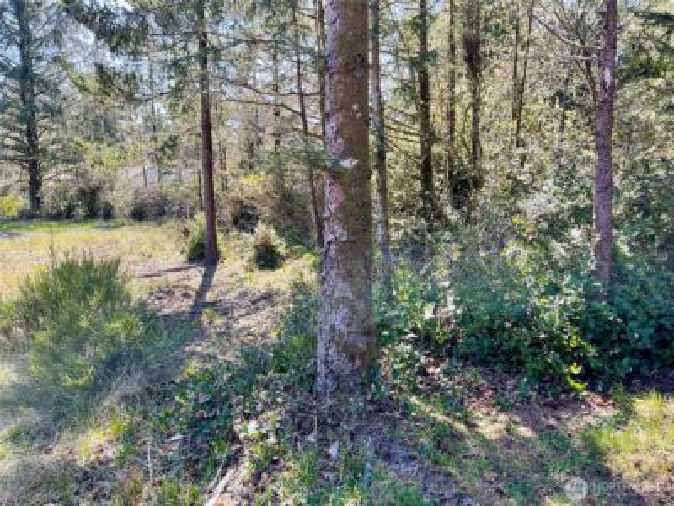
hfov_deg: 69.4
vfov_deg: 54.9
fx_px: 487
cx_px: 337
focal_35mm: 25
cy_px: 253
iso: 32
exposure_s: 1/355
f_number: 1.6
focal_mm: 5.1
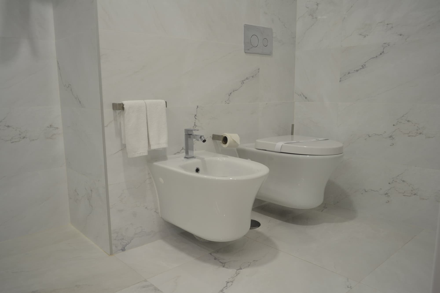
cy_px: 146
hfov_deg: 67.4
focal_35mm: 27
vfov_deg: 47.9
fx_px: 330
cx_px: 220
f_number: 3.5
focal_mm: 18
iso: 400
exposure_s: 1/25
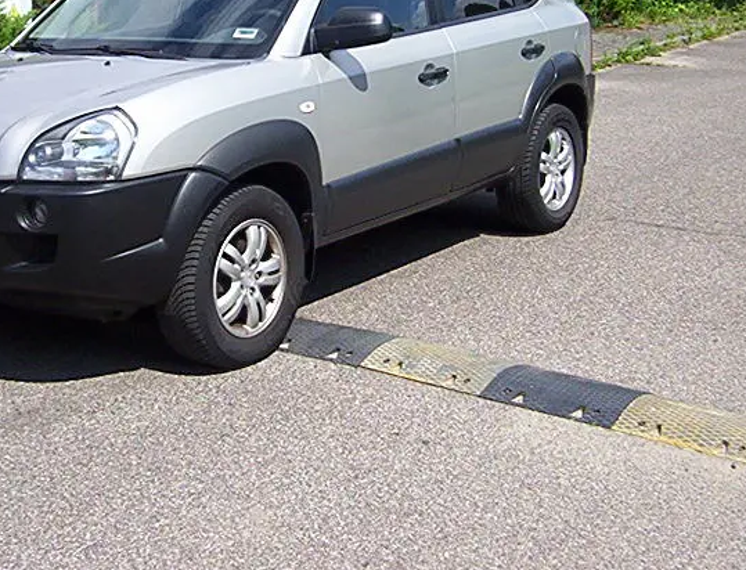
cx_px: 230
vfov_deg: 24.9
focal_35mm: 59
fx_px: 1280
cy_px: 160
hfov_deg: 32.1
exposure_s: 1/1348
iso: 100
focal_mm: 5.26
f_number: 3.84
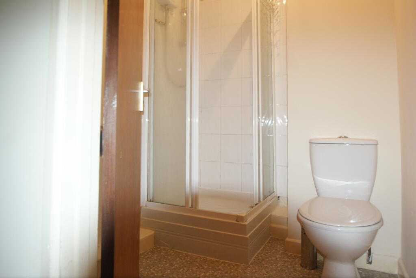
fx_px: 278
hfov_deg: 73.7
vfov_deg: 53.2
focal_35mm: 24
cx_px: 208
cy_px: 139
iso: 400
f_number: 5.6
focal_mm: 16
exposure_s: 1/60
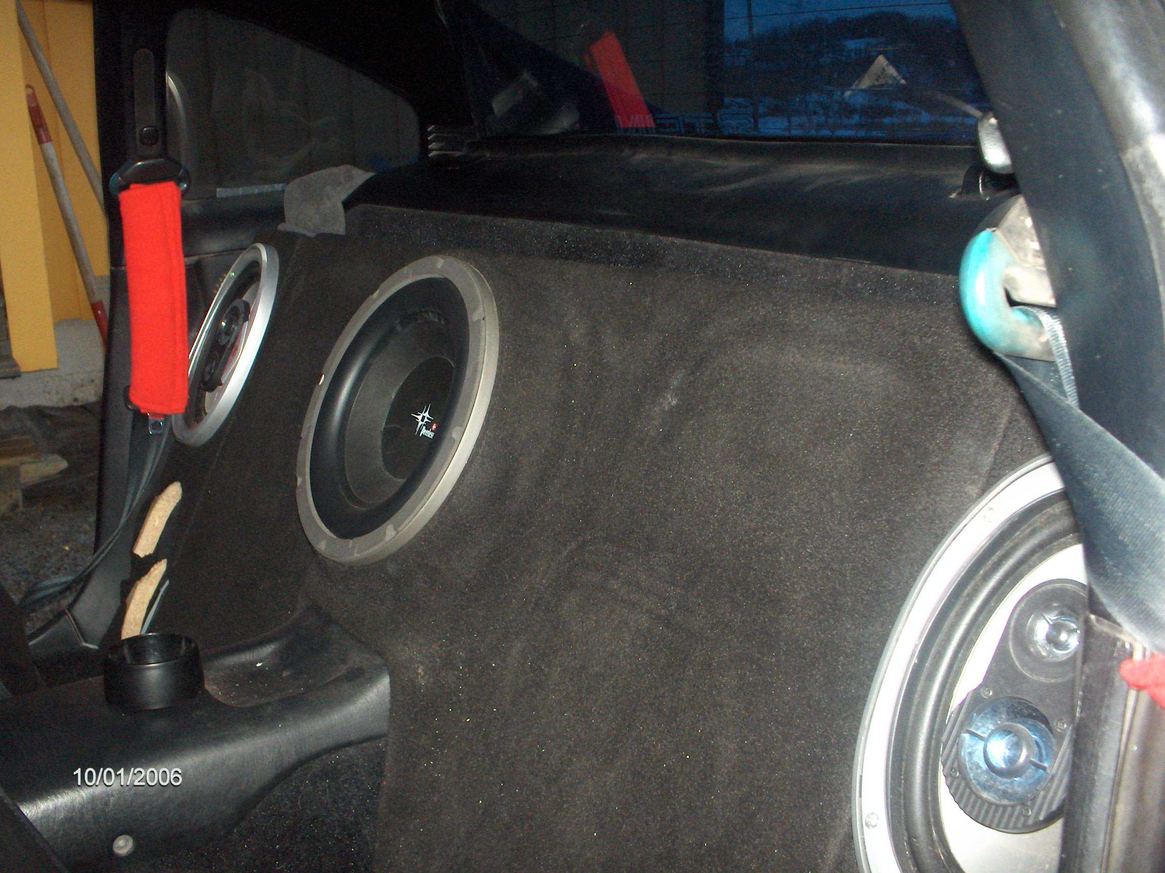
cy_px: 436
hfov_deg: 50.1
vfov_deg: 38.7
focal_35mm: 37
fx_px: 1245
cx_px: 582
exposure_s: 1/60
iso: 100
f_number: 2.8
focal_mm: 6.11
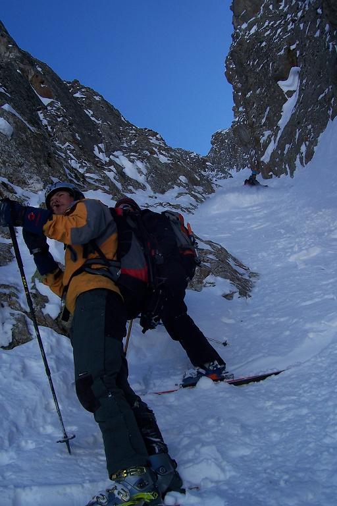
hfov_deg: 38.9
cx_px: 168
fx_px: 477
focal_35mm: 34
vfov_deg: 55.8
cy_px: 253
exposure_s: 1/350
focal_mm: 5.6
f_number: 5.6
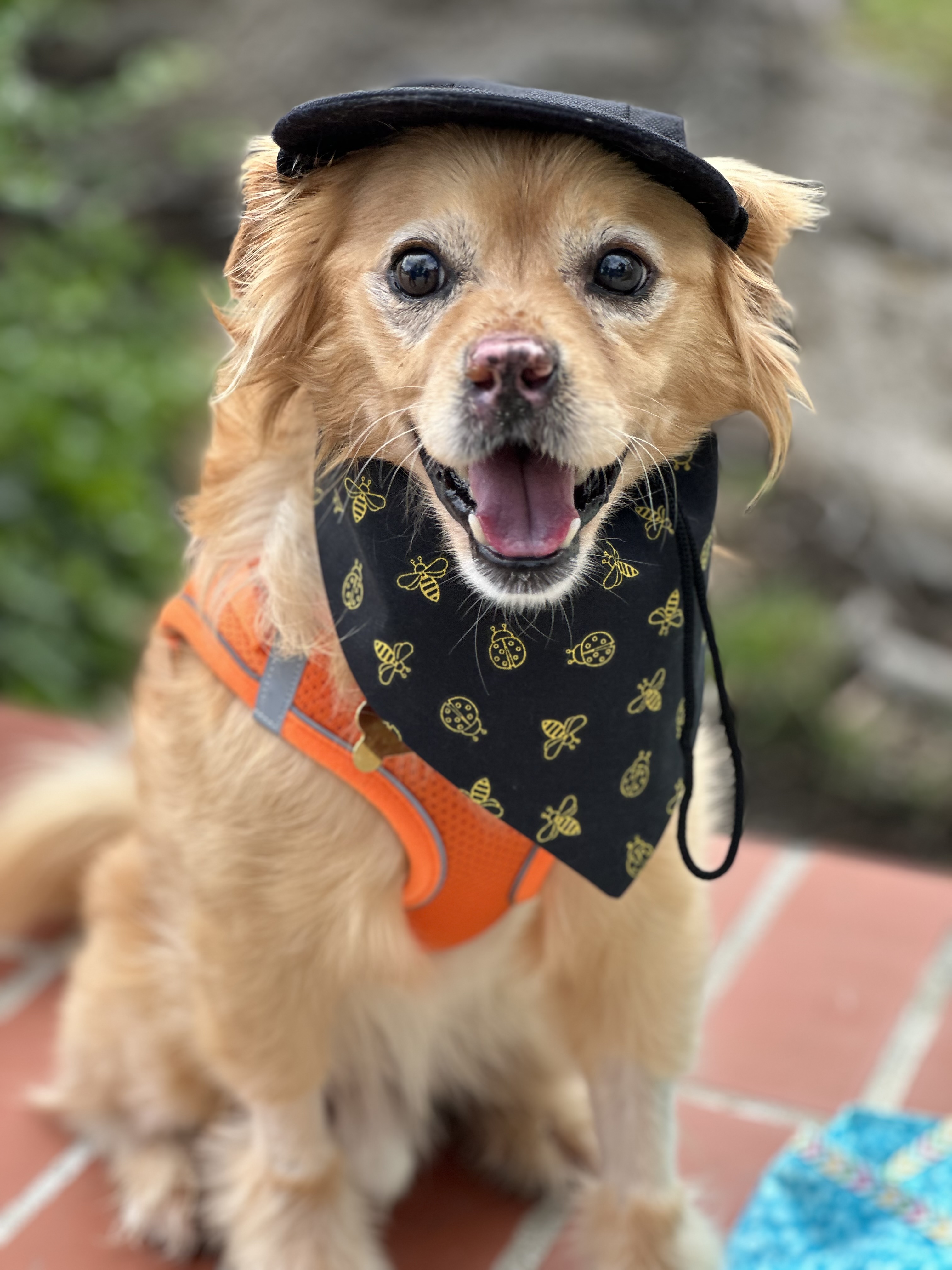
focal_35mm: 77
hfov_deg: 19.1
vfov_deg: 25.3
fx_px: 2824
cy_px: 635
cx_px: 476
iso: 20
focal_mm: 9
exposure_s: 1/145
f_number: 2.8
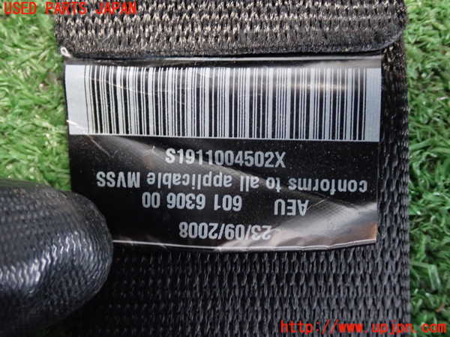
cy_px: 168
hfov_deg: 38.2
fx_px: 650
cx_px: 225
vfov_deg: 29.1
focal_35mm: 50
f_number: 3.2
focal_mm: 9.01
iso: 1000
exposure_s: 1/13
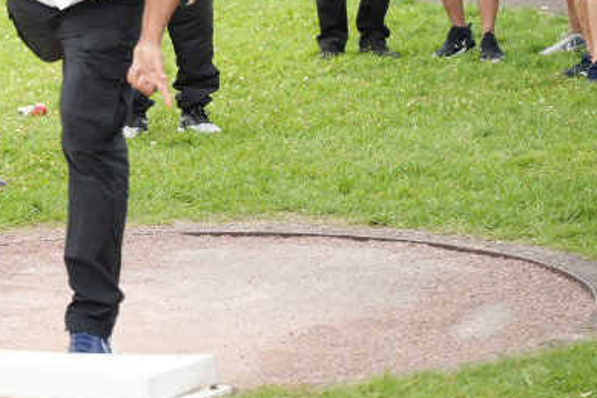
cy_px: -113
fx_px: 3050
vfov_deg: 7.4
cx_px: -121
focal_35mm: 184
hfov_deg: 11.0
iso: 250
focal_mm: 70
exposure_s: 1/800
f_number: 2.8
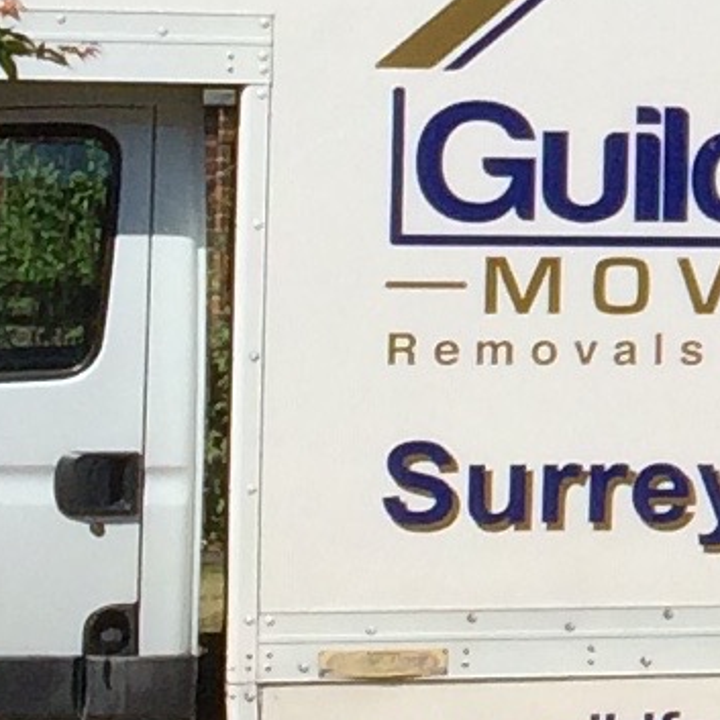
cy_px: 69
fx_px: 5577
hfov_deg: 6.5
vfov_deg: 7.4
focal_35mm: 237
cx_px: 2386
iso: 32
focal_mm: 4.15
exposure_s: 1/3731
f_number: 2.2
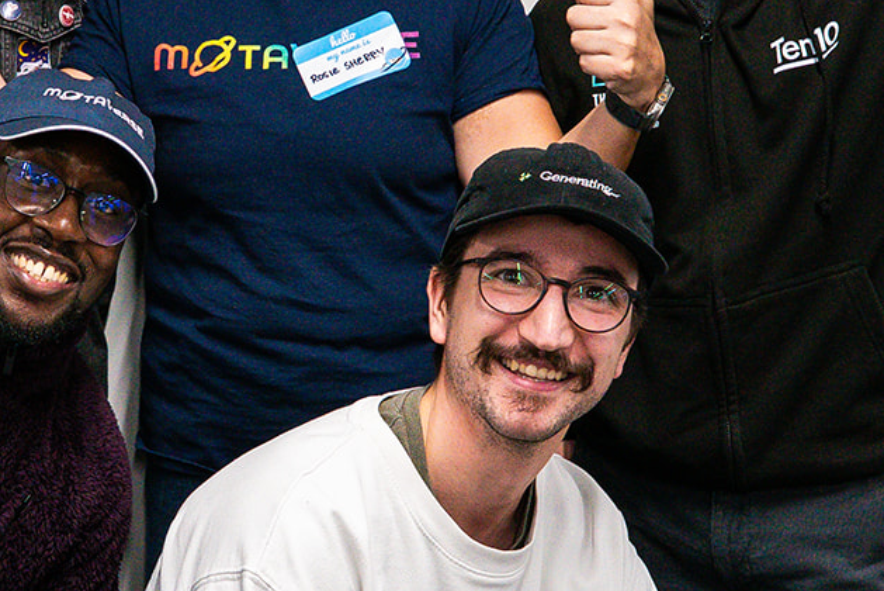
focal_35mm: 89
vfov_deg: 15.3
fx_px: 2186
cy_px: 140
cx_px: 164
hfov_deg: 22.5
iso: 3200
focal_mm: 35
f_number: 6.3
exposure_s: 1/160
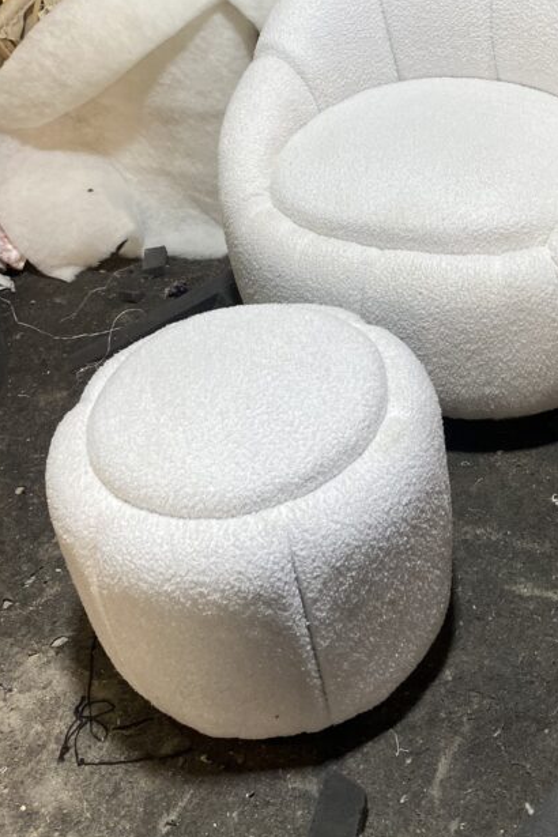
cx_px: 410
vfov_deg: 43.0
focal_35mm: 45
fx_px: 1046
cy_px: 278
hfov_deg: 29.5
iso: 125
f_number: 1.8
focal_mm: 4.25
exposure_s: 1/91
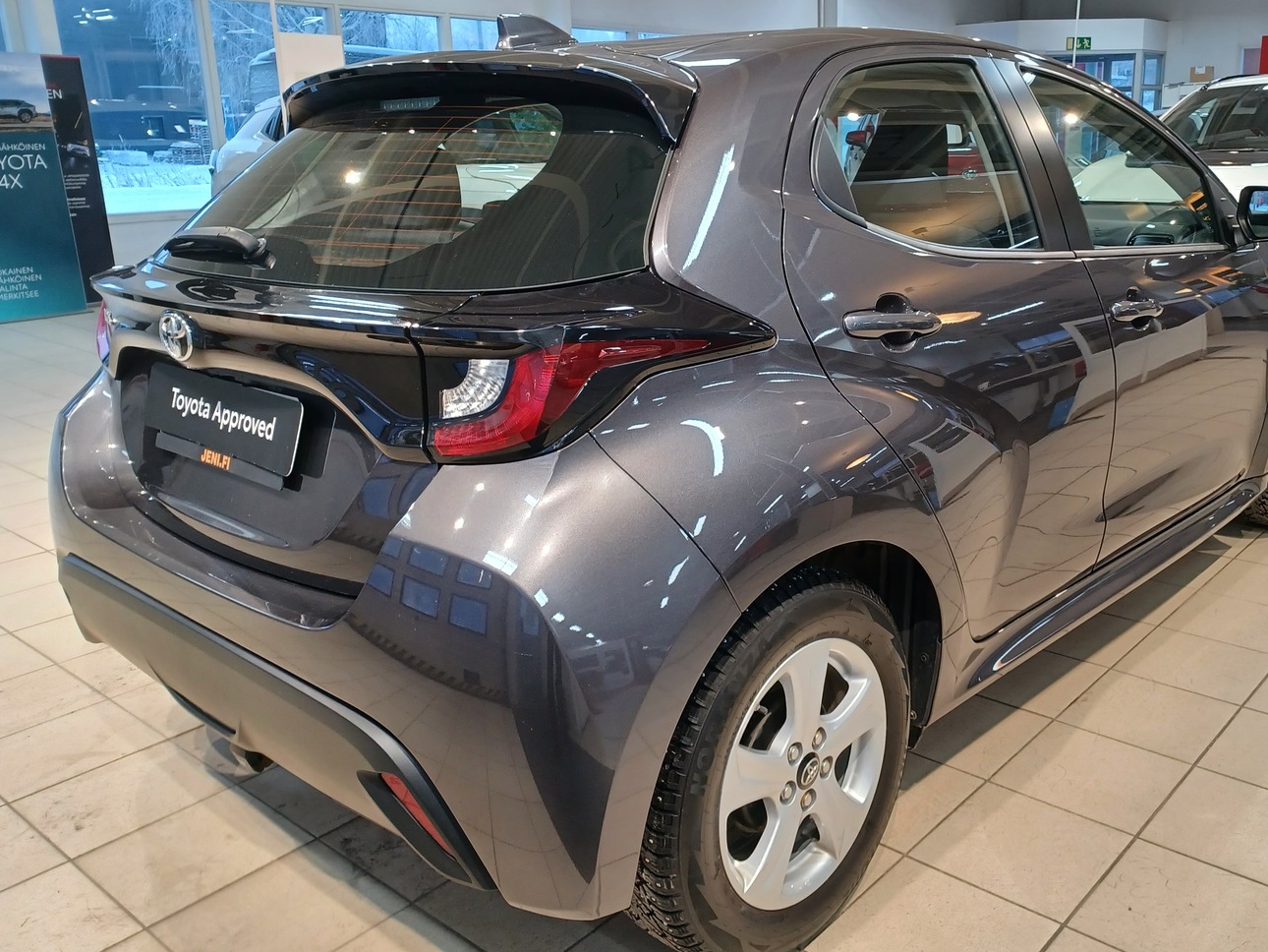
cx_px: 764
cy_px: 413
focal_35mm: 31
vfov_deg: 45.3
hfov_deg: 57.9
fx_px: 1136
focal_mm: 4.6
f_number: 1.8
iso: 200
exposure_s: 1/50
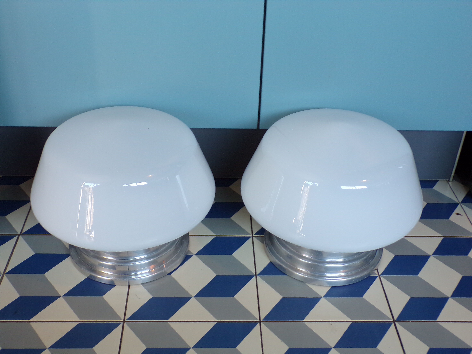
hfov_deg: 44.8
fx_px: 573
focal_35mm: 42
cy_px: 177
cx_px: 236
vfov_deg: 34.3
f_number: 3.4
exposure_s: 1/30
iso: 200
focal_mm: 7.6
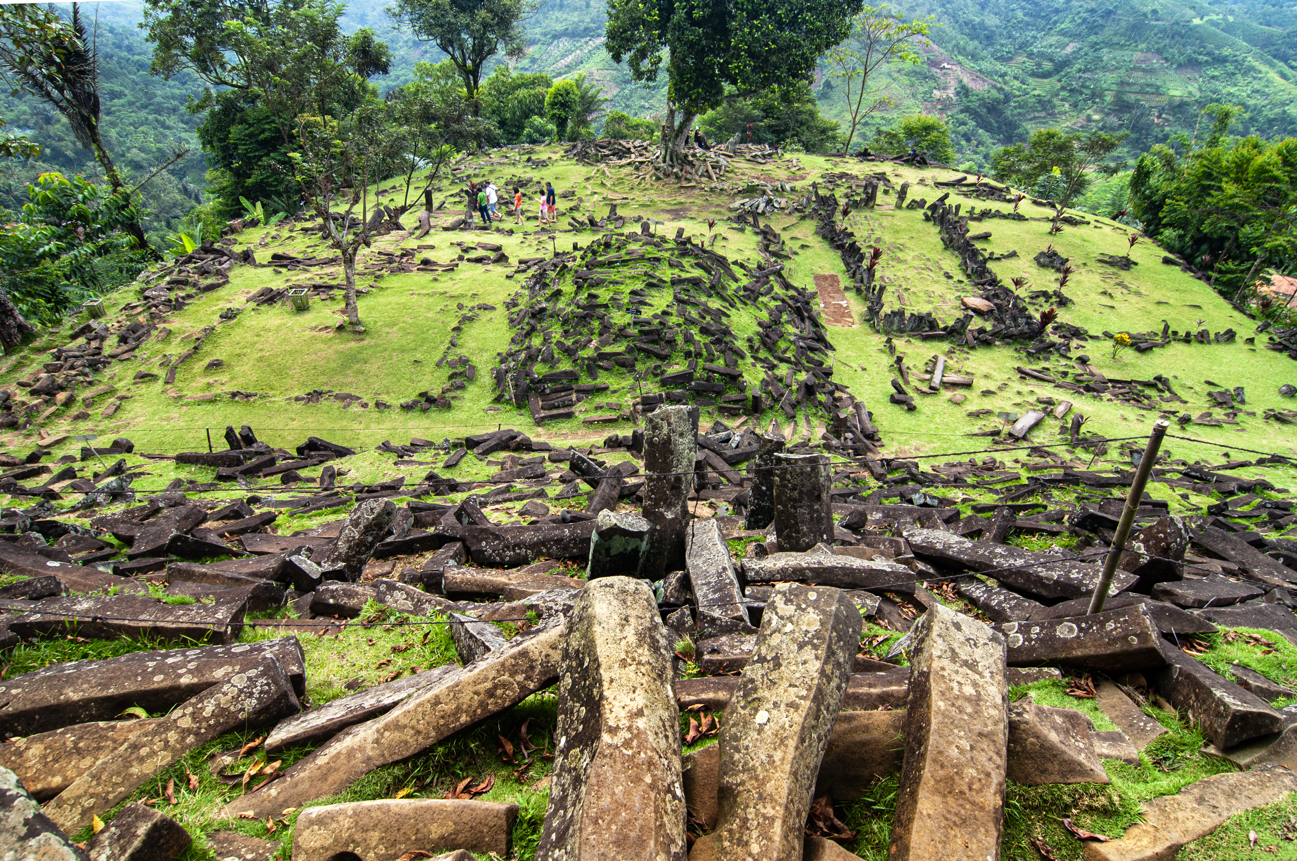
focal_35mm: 18
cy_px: 430
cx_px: 648
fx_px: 648
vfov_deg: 67.2
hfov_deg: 90.1
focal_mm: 12
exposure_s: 1/100
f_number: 7.1
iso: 320
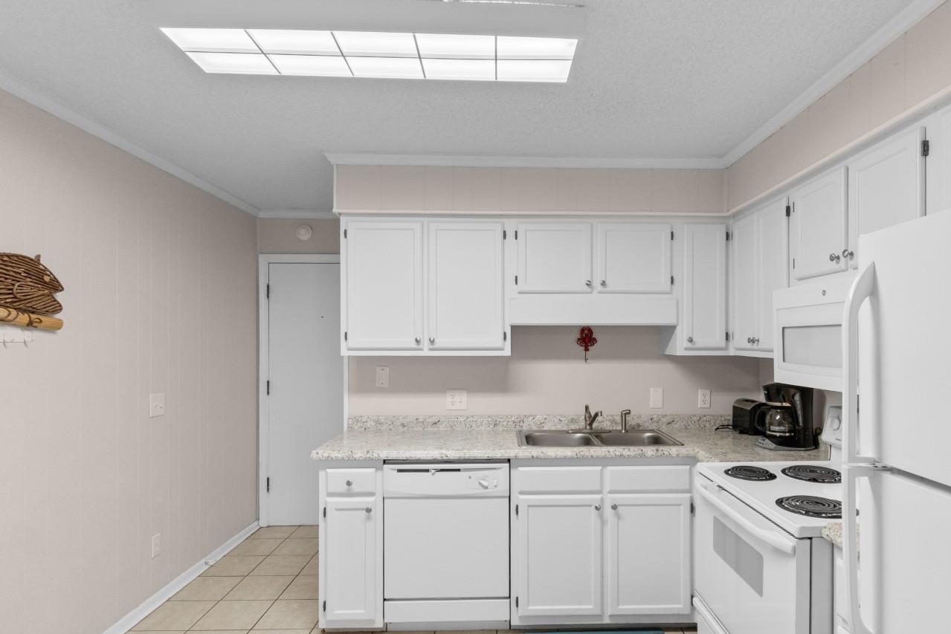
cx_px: 519
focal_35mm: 19
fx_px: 502
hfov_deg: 86.7
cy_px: 329
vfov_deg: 64.5
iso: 100
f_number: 4.5
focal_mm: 10
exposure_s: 1/1.25
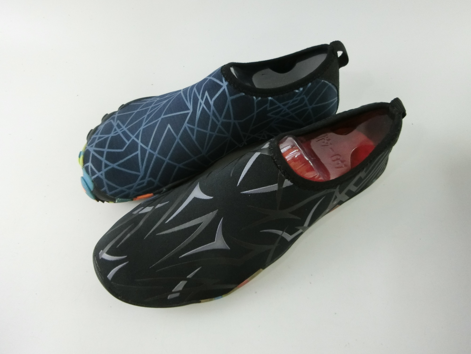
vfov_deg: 54.9
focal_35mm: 25
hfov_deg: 69.4
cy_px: 177
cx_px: 236
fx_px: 340
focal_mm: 4.5
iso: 400
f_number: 3.5
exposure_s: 1/80
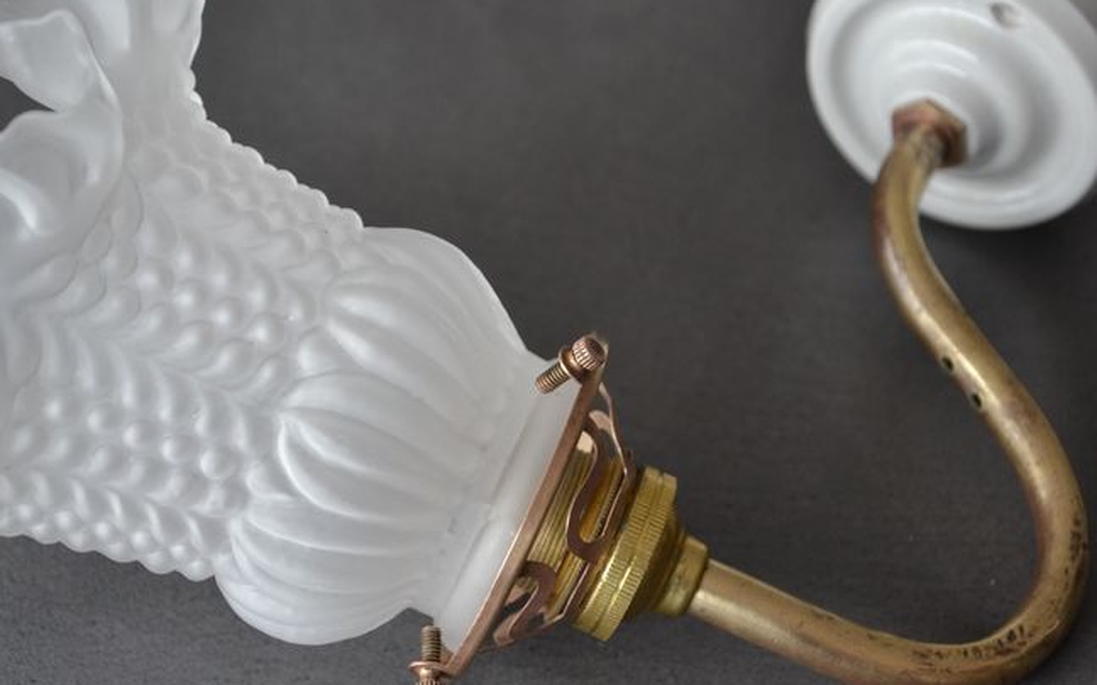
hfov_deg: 20.8
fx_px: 2990
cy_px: 279
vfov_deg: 13.1
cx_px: 488
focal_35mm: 100
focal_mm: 50
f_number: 5
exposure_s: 1/60
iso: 450
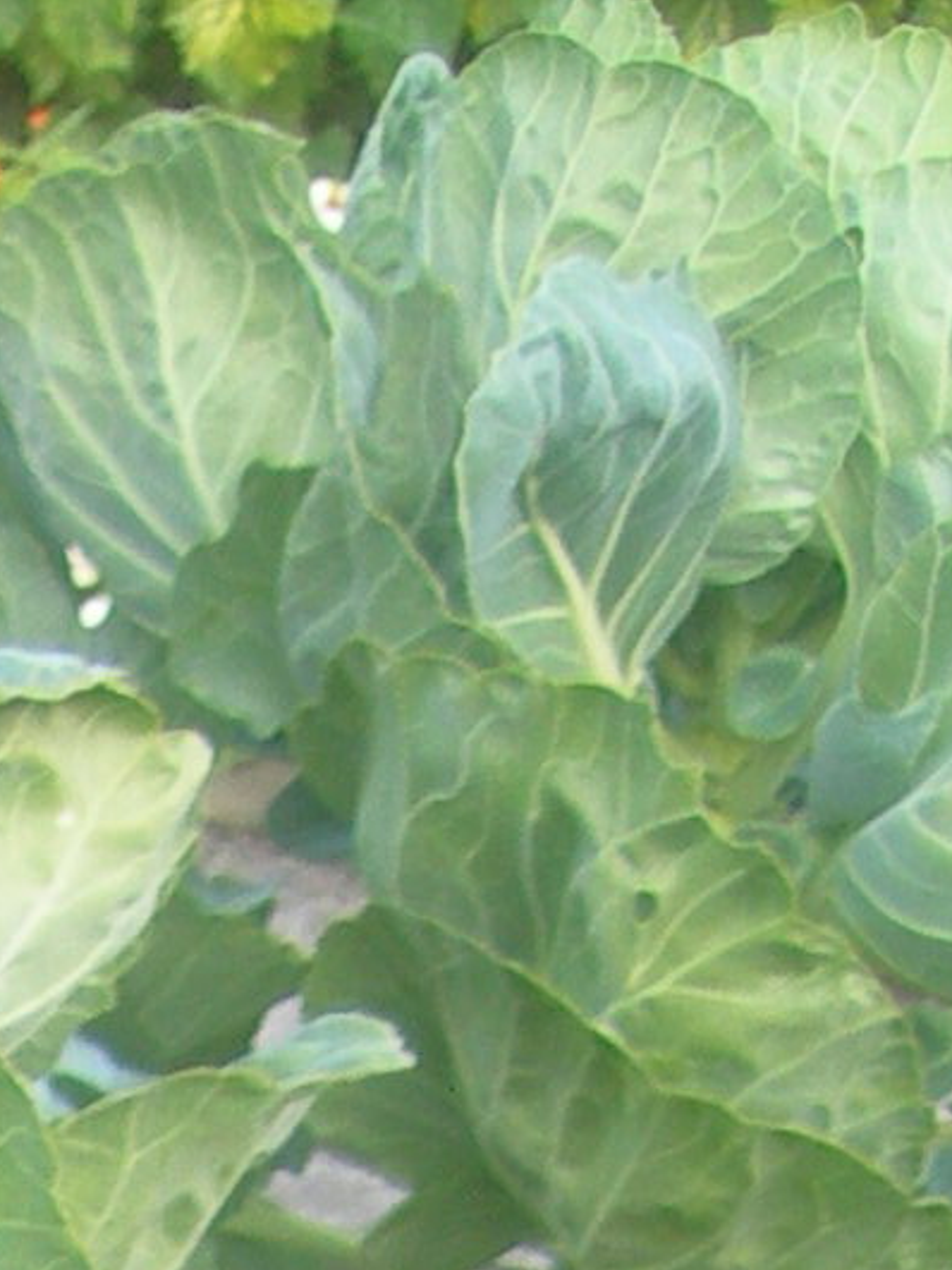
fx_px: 8070
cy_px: 3614
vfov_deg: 7.9
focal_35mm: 220
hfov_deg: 6.3
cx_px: -1624
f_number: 2.8
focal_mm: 7.8
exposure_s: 1/78.4
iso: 50
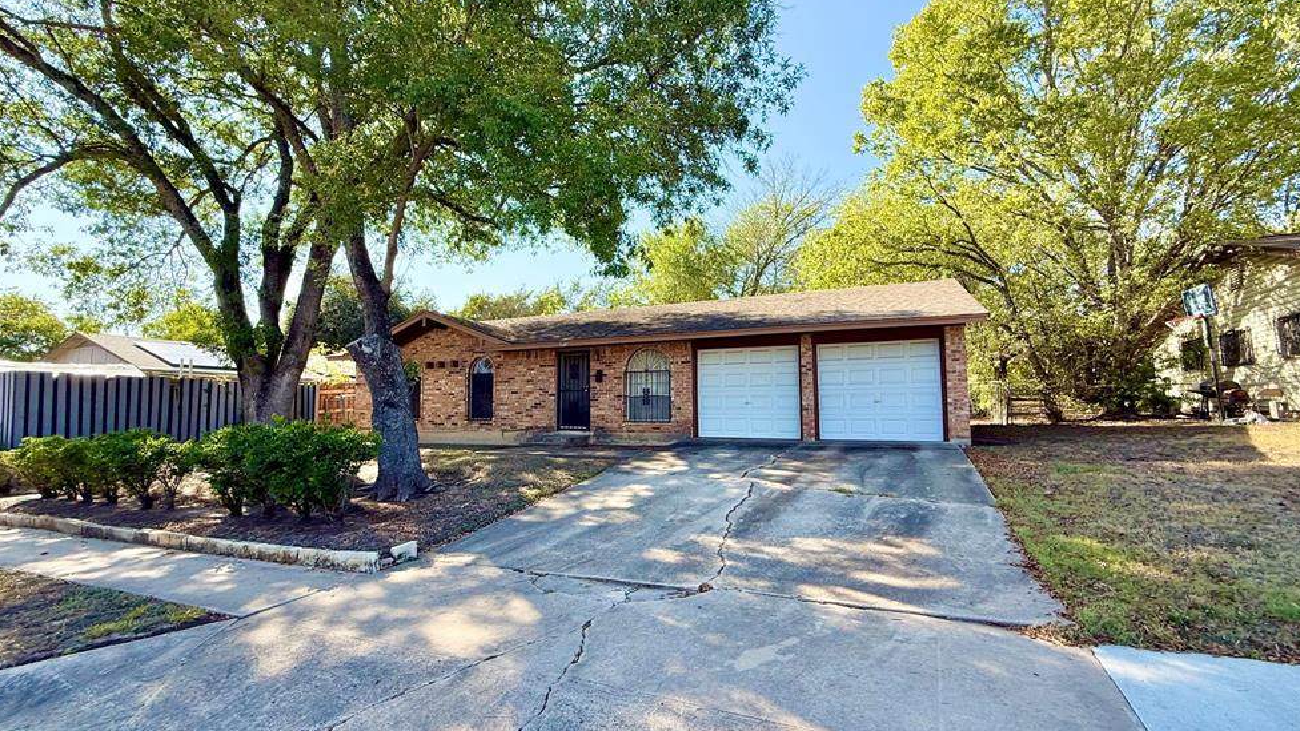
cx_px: 654
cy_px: 370
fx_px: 552
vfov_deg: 67.1
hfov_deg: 99.4
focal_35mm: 16
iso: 64
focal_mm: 2.22
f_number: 2.2
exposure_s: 1/694
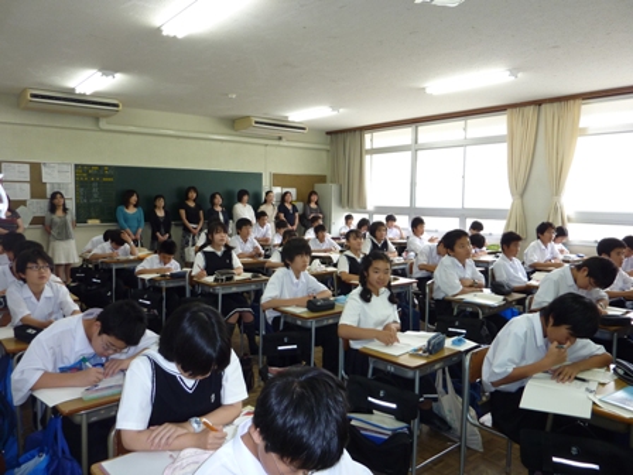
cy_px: 238
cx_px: 316
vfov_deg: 54.9
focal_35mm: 25
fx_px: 457
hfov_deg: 69.4
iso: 125
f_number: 3.3
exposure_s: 1/30
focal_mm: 4.1
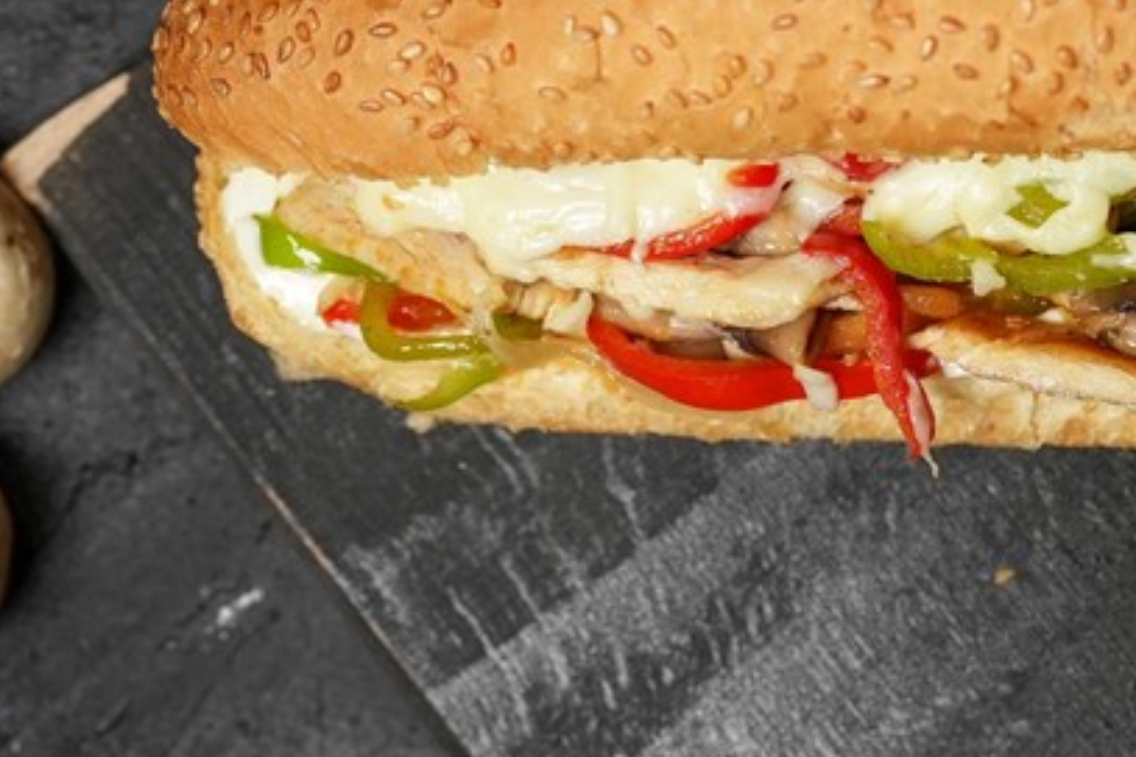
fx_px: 3880
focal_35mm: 123
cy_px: 271
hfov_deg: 16.2
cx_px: 1242
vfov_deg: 11.1
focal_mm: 50
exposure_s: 1/160
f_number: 4.5
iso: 1250
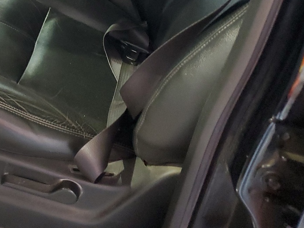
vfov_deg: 22.8
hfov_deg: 29.8
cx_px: -5
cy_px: -32
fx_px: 527
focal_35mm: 60
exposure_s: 1/30
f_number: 1.5
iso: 330
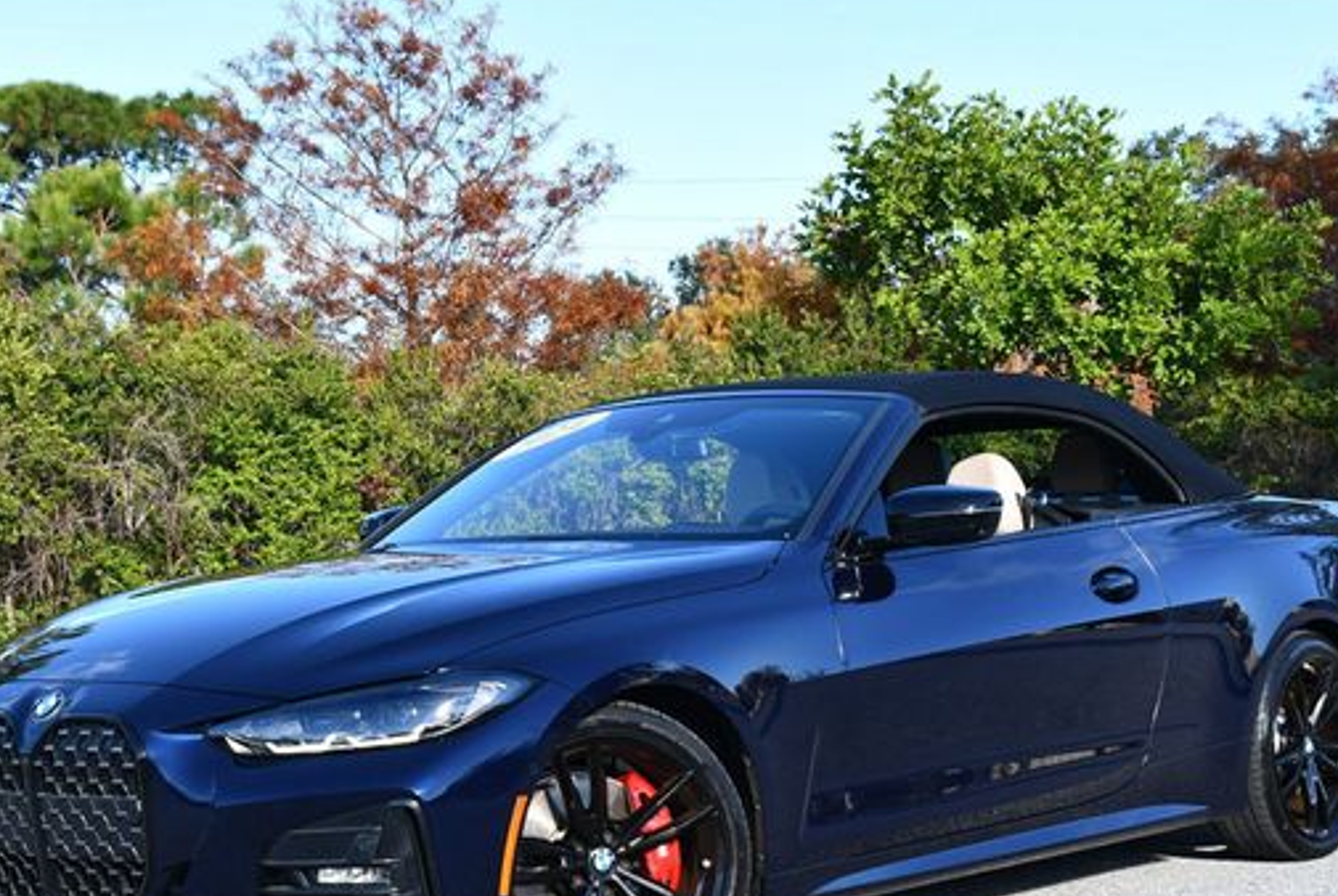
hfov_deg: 26.6
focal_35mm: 76
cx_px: 654
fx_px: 2828
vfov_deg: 18.0
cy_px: 528
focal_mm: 30
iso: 200
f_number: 7.1
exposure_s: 1/250
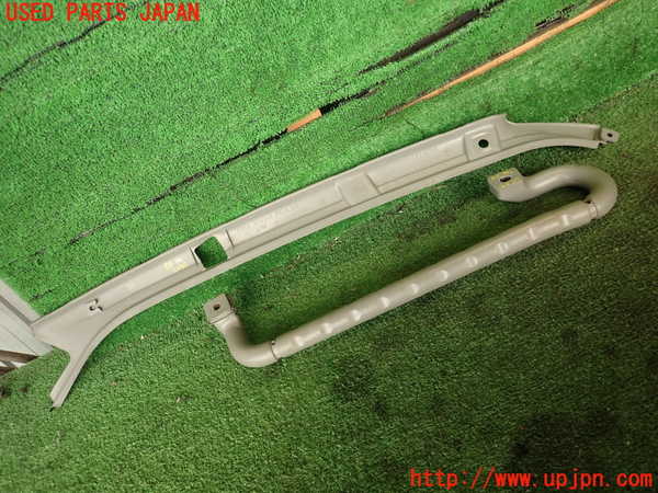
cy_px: 246
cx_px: 329
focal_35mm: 25
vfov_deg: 54.9
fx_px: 475
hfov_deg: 69.4
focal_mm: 4.5
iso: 100
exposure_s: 1/60
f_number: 2
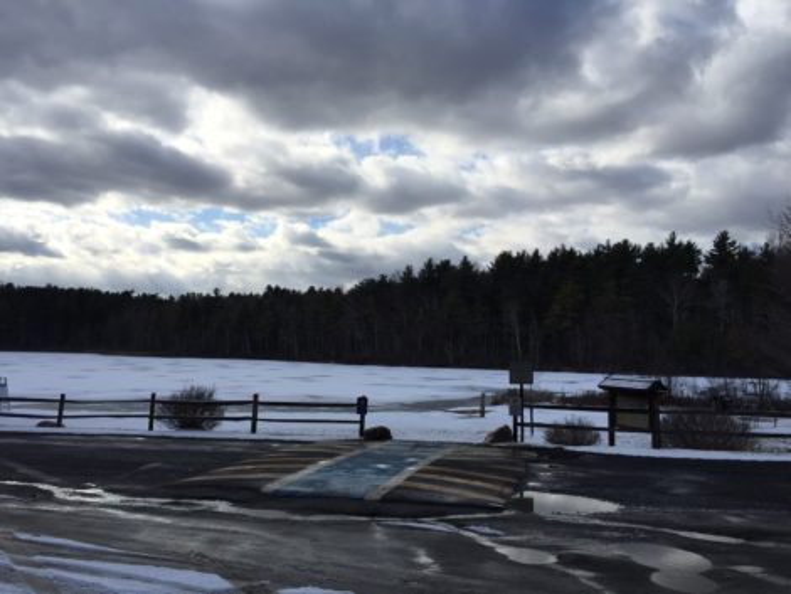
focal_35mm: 29
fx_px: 663
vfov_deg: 48.3
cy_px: 297
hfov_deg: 61.6
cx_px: 396
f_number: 2.2
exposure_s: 1/3597
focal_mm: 4.15
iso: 32
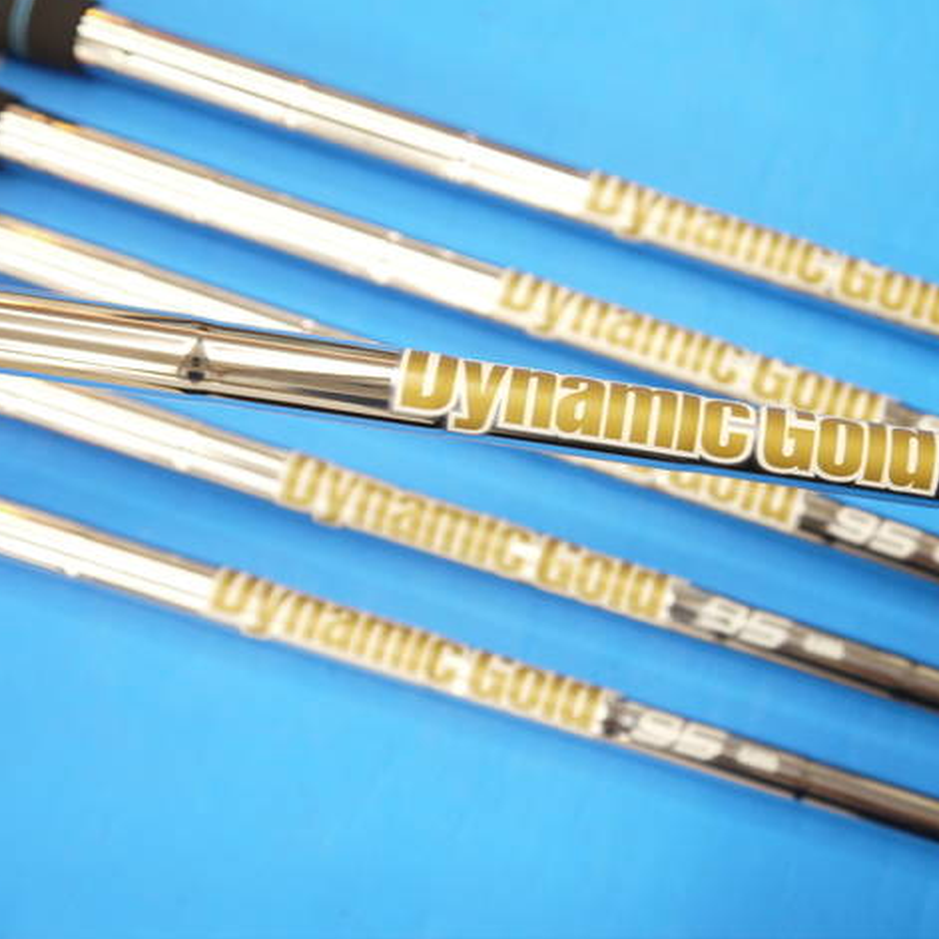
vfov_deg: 28.6
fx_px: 1841
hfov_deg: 28.5
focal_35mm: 60
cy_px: 463
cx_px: 606
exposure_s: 1/125
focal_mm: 25
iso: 640
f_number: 4.6
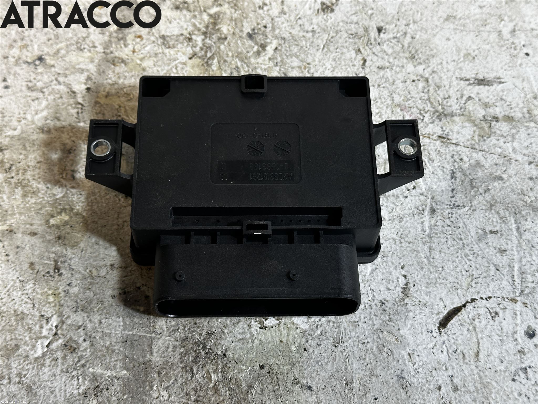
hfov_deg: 39.7
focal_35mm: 48
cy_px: 202
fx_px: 746
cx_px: 269
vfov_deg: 30.3
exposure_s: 1/100
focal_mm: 6.86
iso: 100
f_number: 1.78
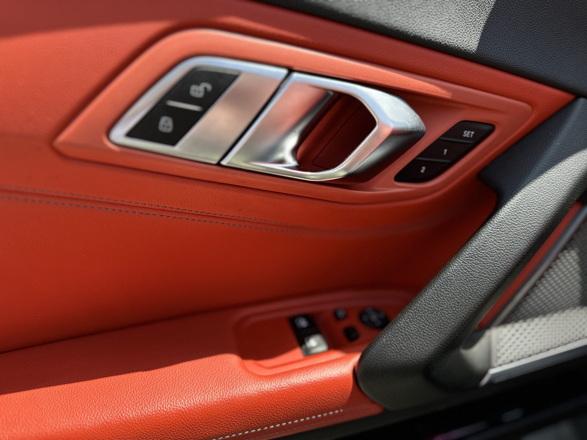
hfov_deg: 71.6
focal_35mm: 24
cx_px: 294
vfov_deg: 56.8
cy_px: 220
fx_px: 407
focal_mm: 6.86
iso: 80
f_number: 1.78
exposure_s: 1/999
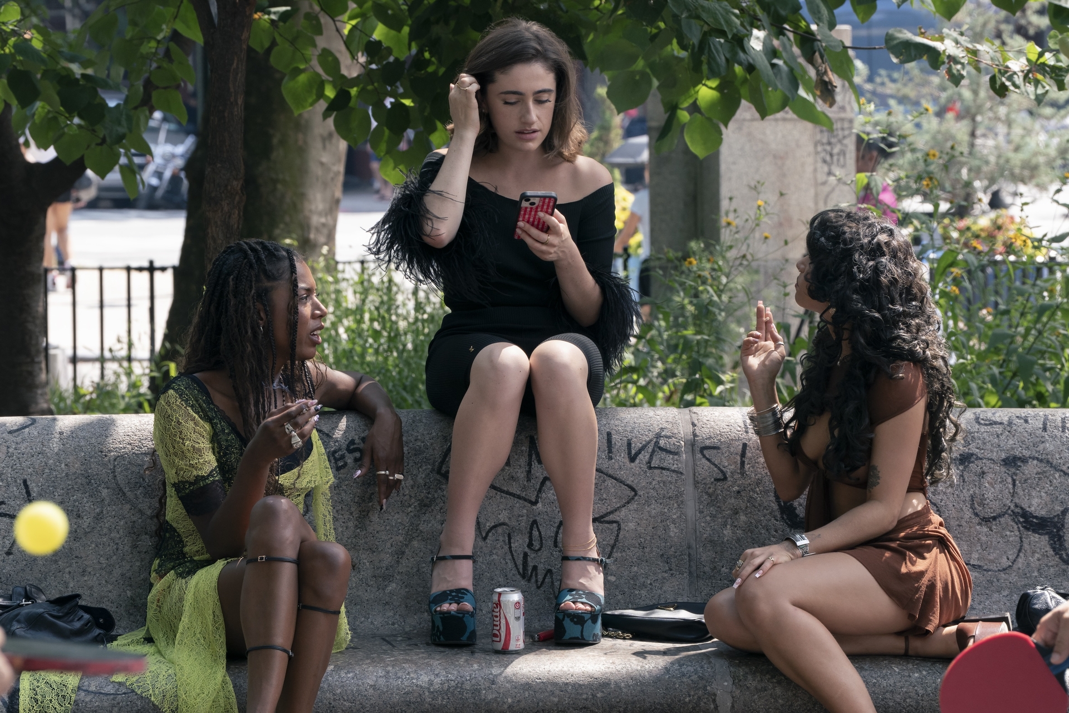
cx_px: 534
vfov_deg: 6.9
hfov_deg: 10.3
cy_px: 356
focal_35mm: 200
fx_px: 5938
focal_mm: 200
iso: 1600
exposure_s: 1/400
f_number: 13
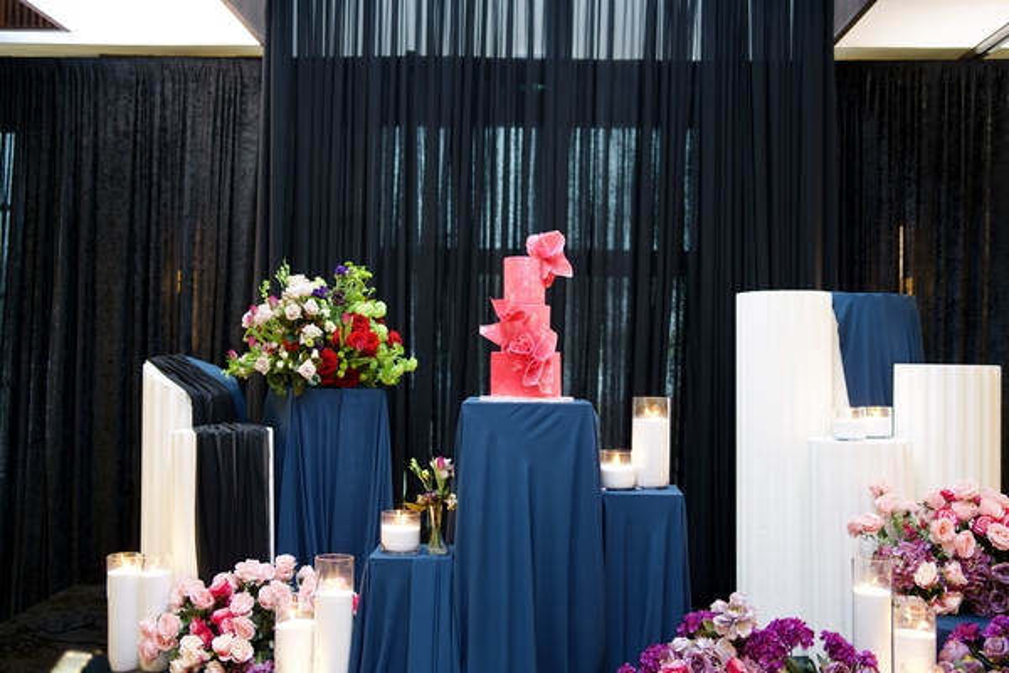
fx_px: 981
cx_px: 504
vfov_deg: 37.9
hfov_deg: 54.4
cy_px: 336
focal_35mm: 35
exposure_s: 1/160
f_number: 2.2
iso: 1600
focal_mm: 35
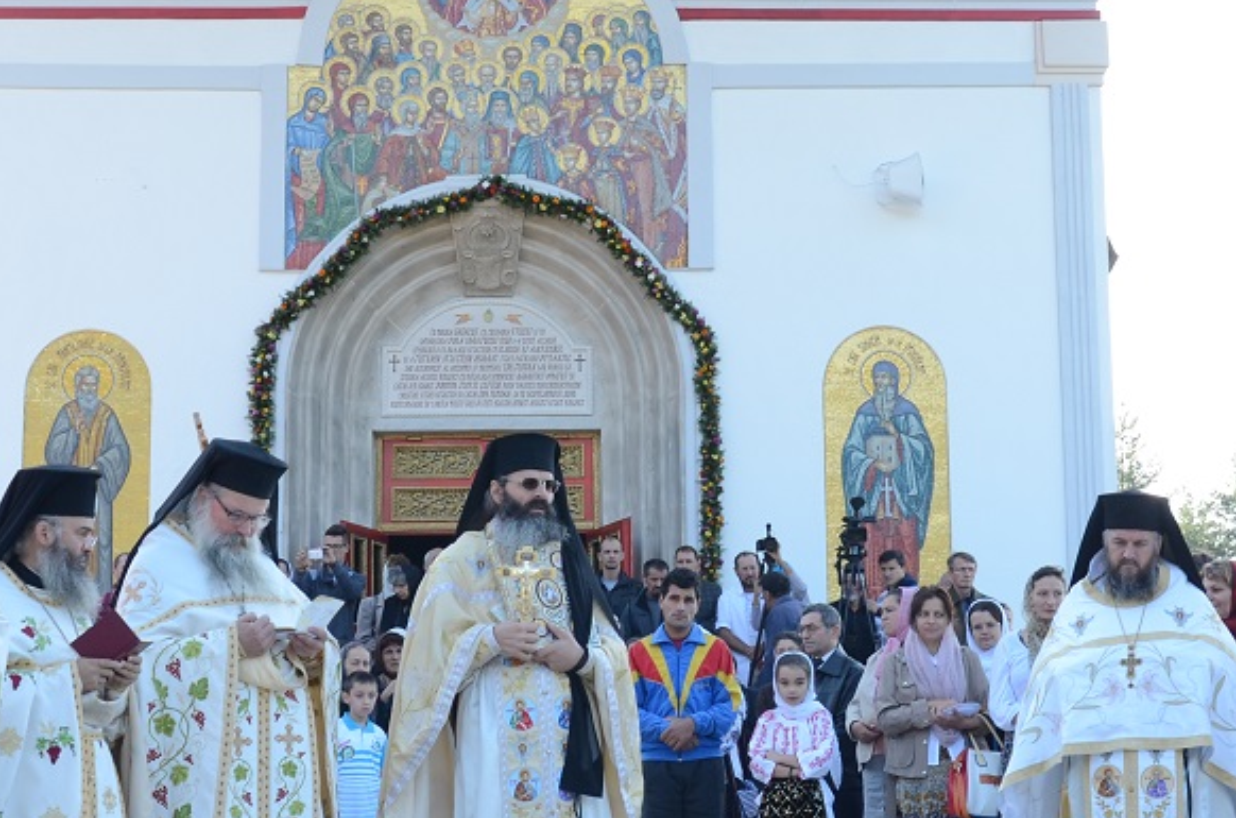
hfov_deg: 29.7
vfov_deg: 19.9
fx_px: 2329
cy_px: 416
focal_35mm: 68
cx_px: 724
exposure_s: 1/100
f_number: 7.1
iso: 200
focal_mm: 22
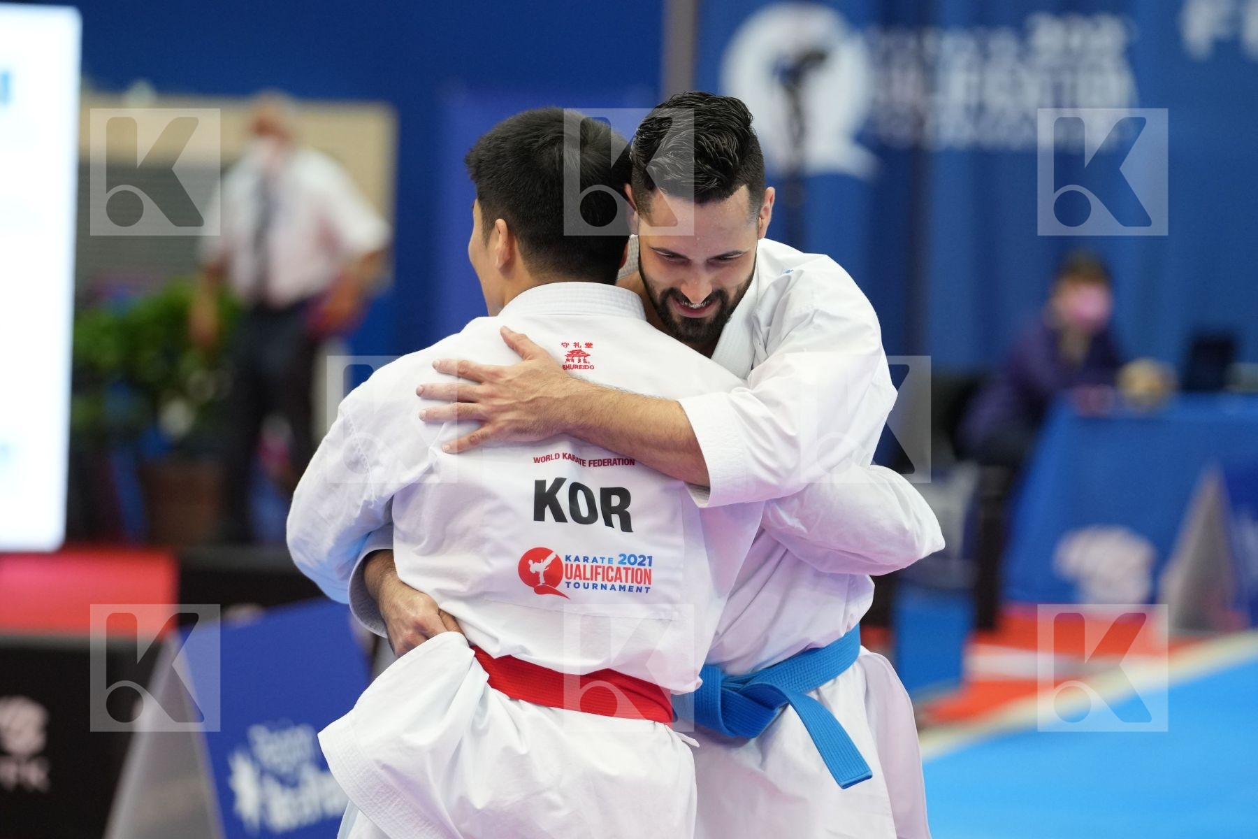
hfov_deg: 8.5
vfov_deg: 5.7
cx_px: 629
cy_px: 420
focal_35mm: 243
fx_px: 8491
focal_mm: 162
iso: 1600
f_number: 2.8
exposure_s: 1/500
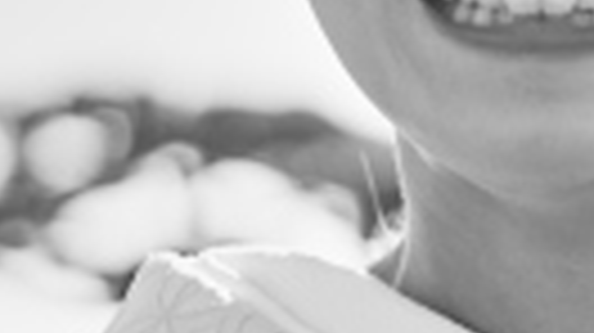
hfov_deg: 5.8
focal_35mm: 350
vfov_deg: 3.5
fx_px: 5508
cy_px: 335
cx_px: 1719
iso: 100
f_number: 2.5
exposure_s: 1/2000
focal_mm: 55
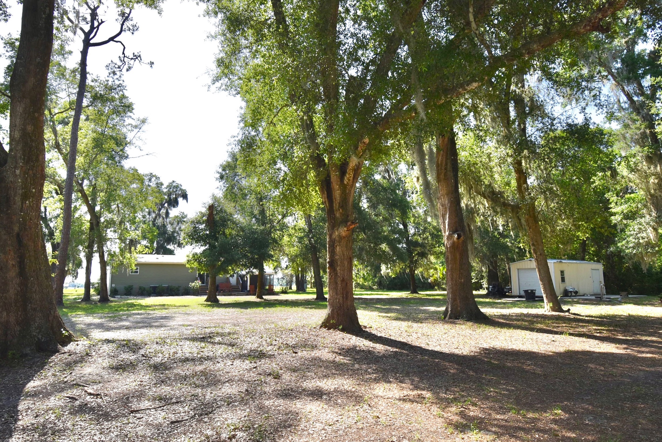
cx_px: 331
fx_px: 386
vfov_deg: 59.6
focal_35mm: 21
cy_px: 221
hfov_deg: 81.2
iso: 100
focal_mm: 14
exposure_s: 1/200
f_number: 8
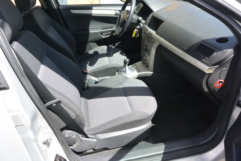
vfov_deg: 47.9
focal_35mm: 27
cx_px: 120
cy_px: 80
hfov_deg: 67.4
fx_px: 181
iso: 160
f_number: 4.5
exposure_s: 1/400
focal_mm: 10
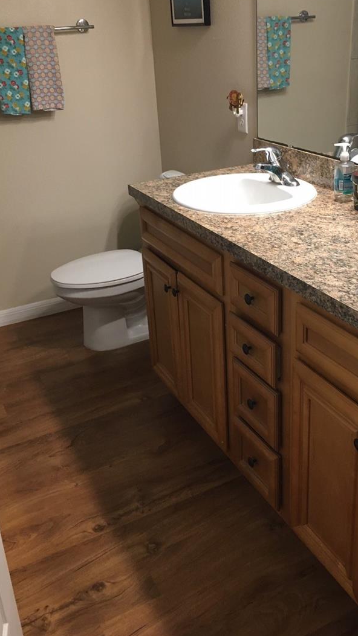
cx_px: 212
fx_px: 608
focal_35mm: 36
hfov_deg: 32.7
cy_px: 277
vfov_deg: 55.1
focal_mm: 4.15
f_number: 2.2
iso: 100
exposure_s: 1/30
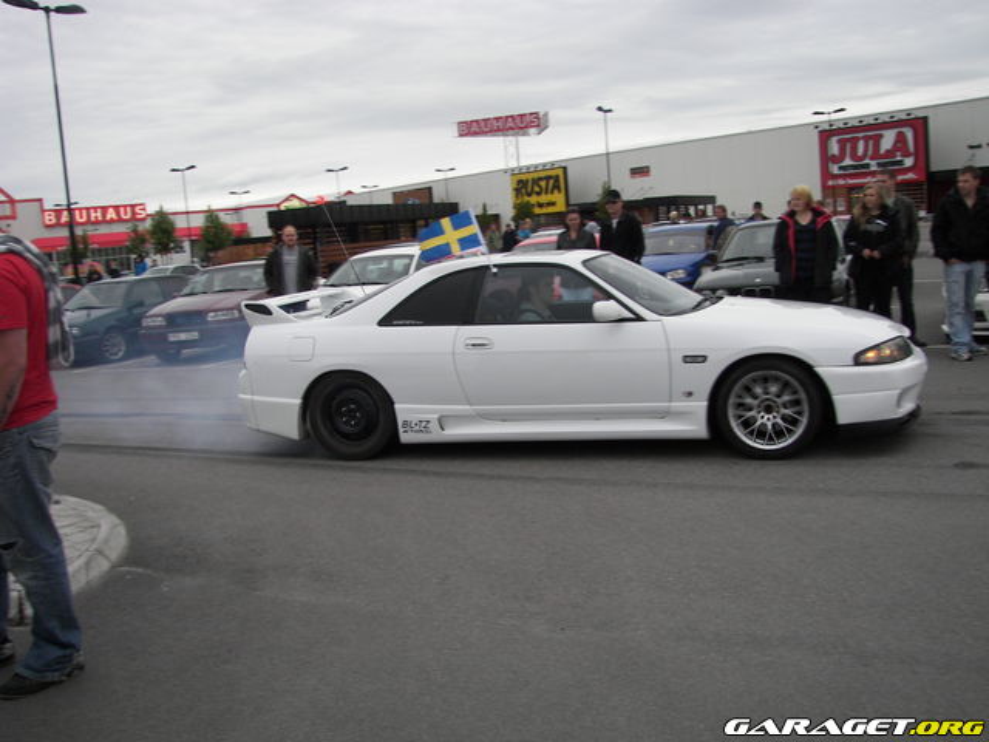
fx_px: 1029
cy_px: 371
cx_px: 494
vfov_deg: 39.7
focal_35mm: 36
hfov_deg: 51.4
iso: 64
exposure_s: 1/160
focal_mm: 6
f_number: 2.8
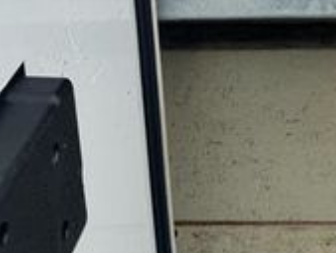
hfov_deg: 20.7
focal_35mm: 91
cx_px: 350
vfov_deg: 15.3
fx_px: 884
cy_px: -100
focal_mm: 6.76
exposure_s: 1/1767
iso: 80
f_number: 1.78
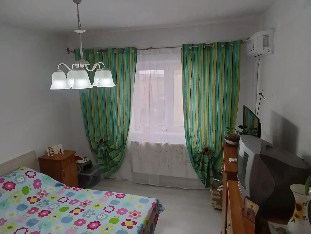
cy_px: 117
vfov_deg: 56.9
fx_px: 216
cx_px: 156
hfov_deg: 71.5
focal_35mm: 24
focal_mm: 5.56
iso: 181
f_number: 1.8
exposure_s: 1/100
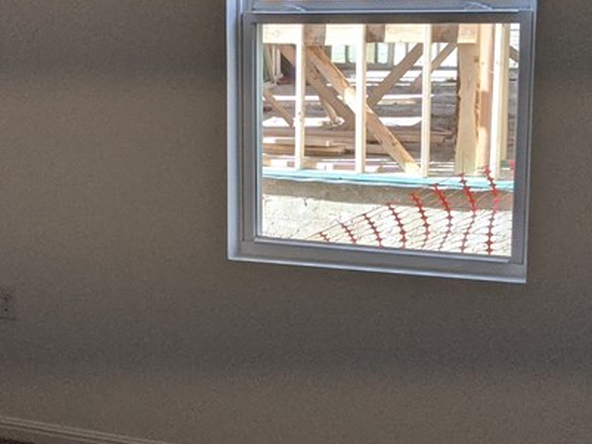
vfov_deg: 21.3
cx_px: 224
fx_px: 1180
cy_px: 208
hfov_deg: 28.1
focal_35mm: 69
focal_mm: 4.38
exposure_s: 1/2611
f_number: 1.73
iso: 431
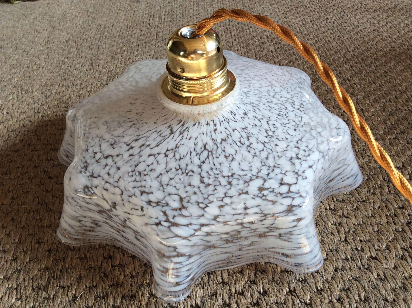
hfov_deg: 56.9
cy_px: 154
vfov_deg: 44.1
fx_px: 380
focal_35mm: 32
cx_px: 206
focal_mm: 3.3
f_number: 2.4
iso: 40
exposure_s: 1/50
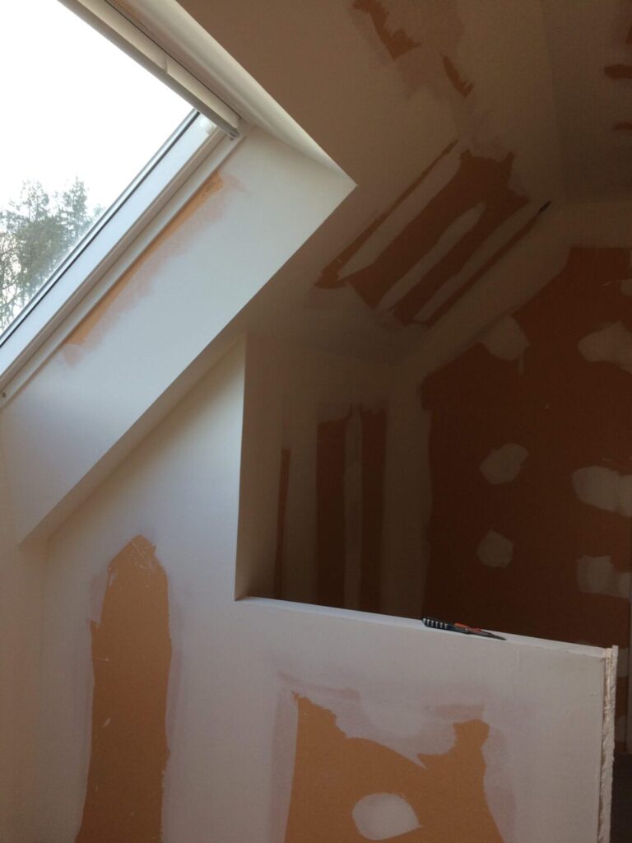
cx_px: 316
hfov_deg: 48.2
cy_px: 422
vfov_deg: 61.7
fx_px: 706
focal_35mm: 29
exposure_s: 1/100
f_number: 2.2
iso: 40
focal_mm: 4.15
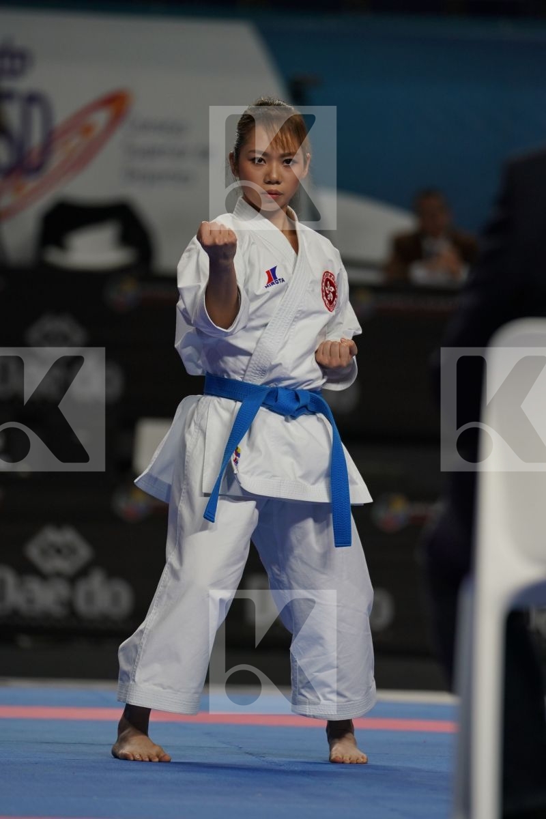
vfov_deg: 6.9
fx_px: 6824
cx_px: 273
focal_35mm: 300
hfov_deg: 4.6
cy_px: 410
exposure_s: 1/500
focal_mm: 200
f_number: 2.8
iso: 400
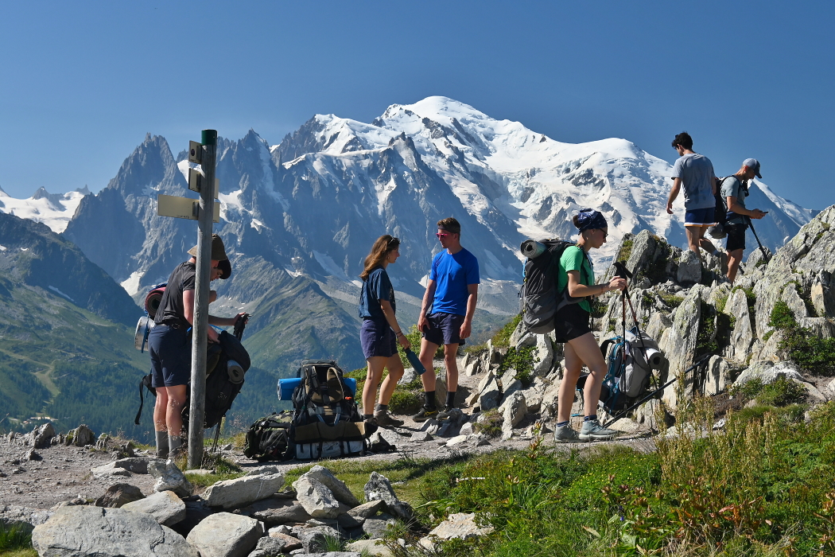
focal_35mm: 75
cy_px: 278
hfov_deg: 27.0
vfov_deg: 18.2
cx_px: 418
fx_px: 1739
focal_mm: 50
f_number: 8
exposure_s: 1/250
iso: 200
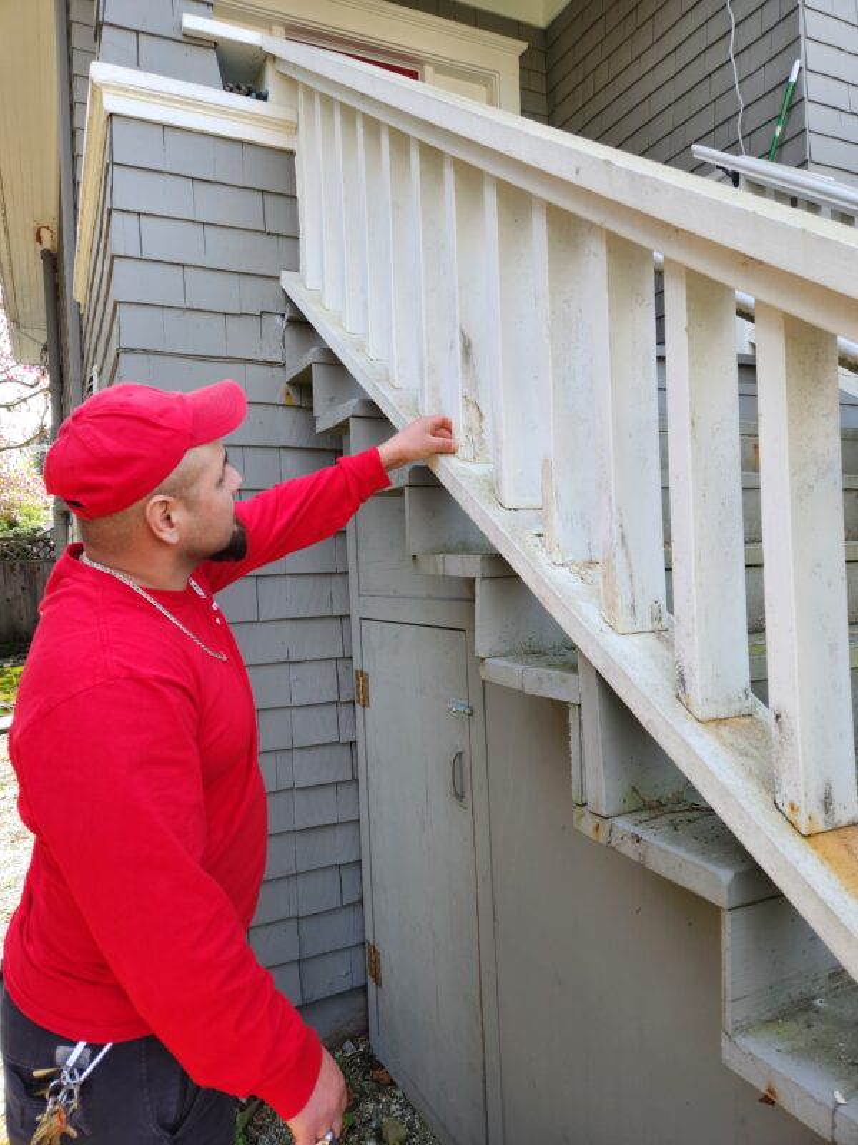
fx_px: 760
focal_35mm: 23
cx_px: 429
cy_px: 572
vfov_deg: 73.9
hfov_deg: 58.9
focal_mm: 5.4
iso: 20
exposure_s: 1/180
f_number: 1.8
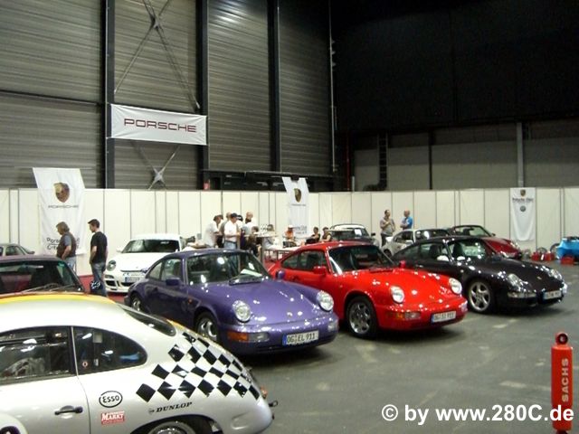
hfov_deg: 49.0
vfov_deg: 37.7
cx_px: 290
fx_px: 636
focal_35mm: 38
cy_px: 217
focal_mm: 6.2
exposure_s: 1/80
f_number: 2.7
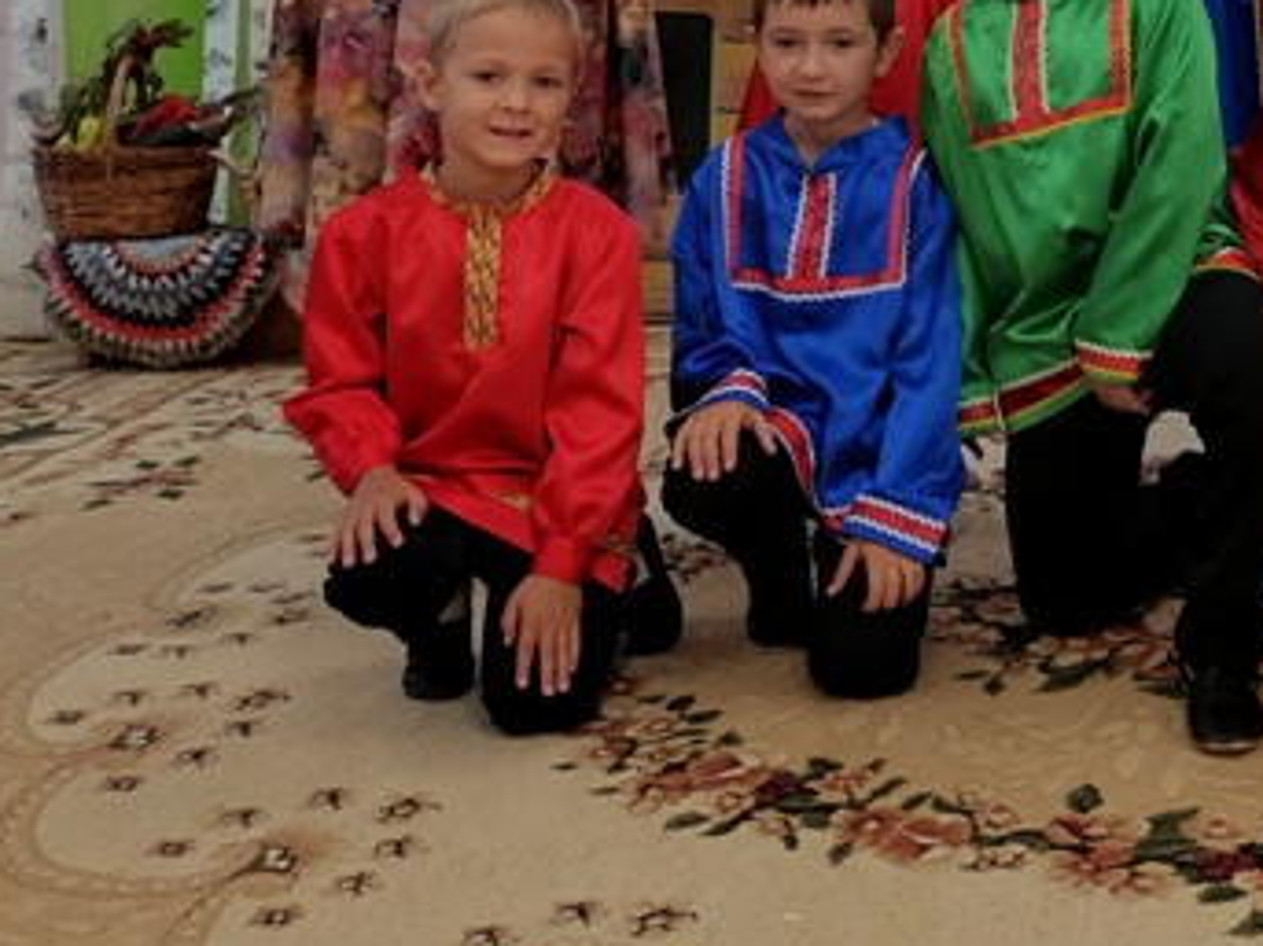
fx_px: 2298
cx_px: 1315
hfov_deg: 28.5
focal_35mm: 63
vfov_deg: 22.1
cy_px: -85
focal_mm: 5.3
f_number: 1.8
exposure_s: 1/50
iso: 64
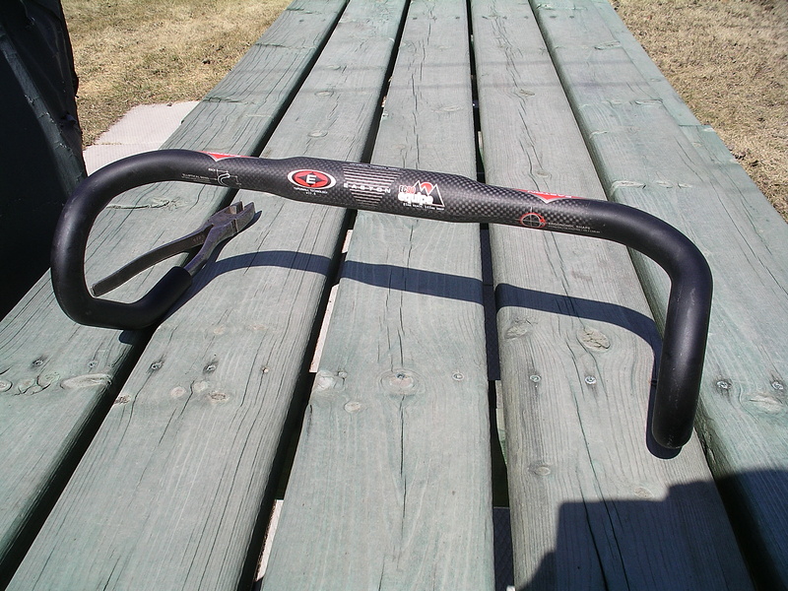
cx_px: 394
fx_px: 842
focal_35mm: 37
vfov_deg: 38.7
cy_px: 296
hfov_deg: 50.1
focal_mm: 7.8
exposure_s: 1/391
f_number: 5.6
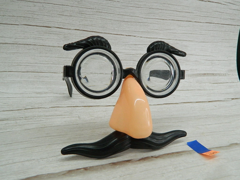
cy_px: 90
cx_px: 120
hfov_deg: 52.6
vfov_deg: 40.7
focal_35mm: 35
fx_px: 243
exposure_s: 1/250
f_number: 3.3
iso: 400
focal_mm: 6.2
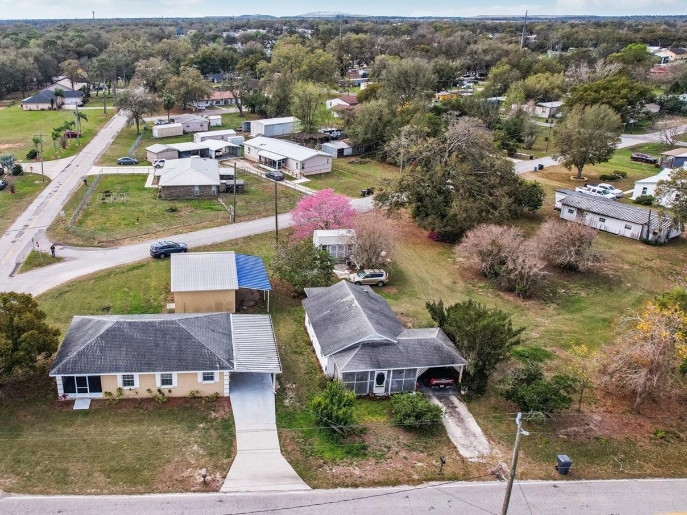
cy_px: 226
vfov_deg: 49.6
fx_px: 556
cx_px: 238
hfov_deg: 62.1
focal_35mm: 28
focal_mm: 8.4
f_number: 2.8
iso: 400
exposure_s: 1/1250
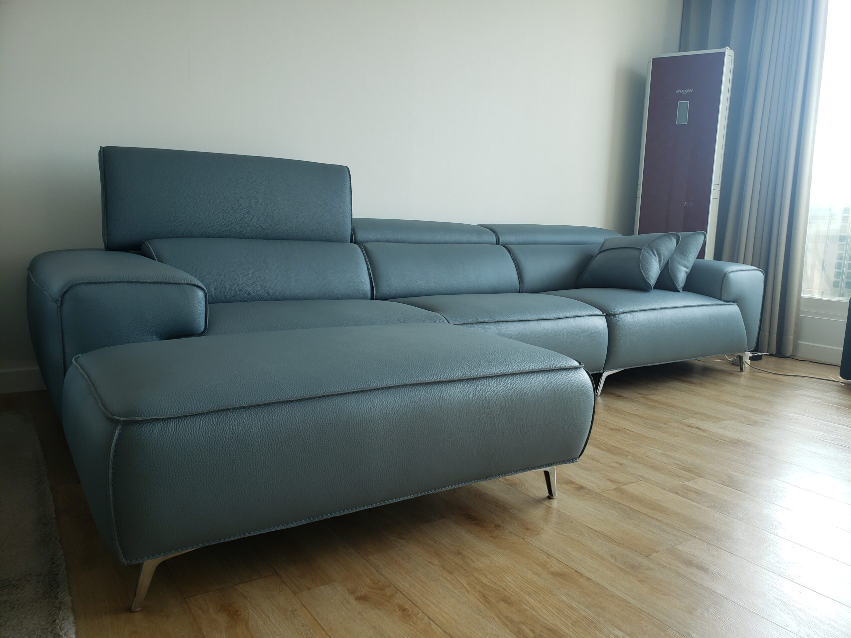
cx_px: 426
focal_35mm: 26
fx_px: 639
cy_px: 319
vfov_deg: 53.1
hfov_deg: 67.3
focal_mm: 4.3
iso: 100
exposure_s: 1/120
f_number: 2.4
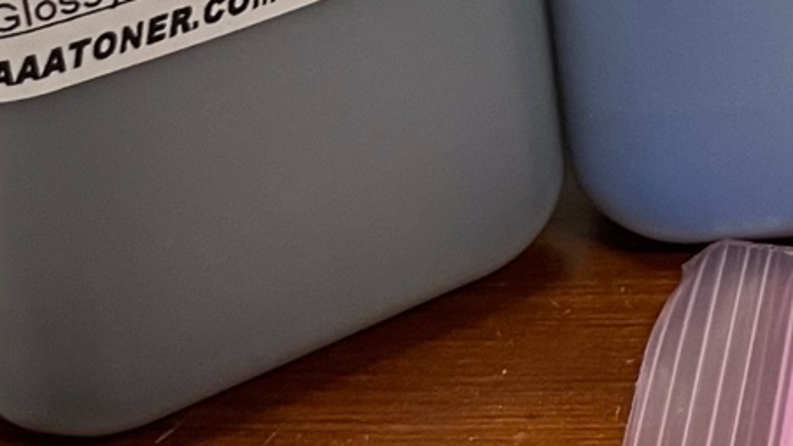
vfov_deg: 9.1
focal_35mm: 126
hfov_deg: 16.2
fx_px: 2650
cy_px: -437
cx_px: 1021
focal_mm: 4.2
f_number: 1.6
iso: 160
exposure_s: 1/60
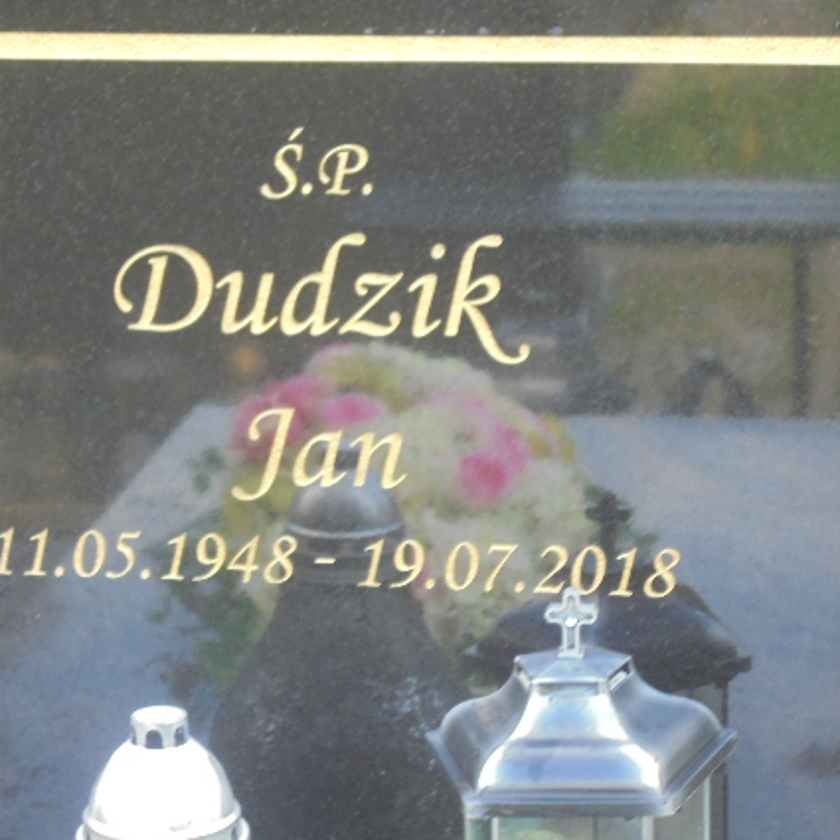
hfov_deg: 13.9
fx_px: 3432
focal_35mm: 125
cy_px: 389
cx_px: 294
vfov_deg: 14.0
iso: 160
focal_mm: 16.9
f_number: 4.7
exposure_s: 1/30
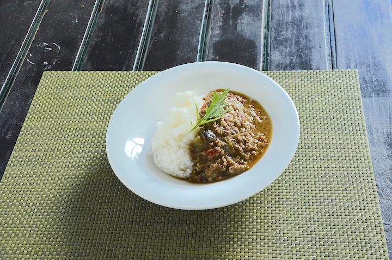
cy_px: 130
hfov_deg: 37.9
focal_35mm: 52
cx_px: 196
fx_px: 571
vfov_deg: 25.6
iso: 800
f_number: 9
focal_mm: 35
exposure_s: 1/50
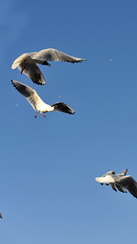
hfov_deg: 10.9
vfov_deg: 19.3
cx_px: 71
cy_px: 122
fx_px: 718
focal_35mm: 111
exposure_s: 1/1600
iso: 200
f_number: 4.5
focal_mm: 70
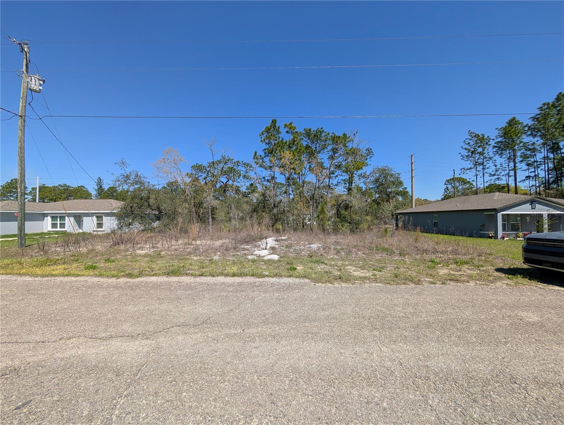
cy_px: 212
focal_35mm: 12
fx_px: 196
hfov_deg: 110.5
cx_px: 282
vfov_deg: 94.6
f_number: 1.7
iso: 51
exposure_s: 1/2439
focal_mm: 2.02
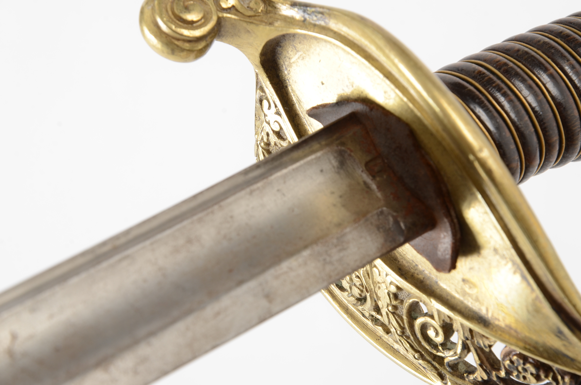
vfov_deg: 8.7
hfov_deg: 13.1
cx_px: 290
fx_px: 2537
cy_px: 192
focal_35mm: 158
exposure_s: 1/125
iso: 200
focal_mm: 105
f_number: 11
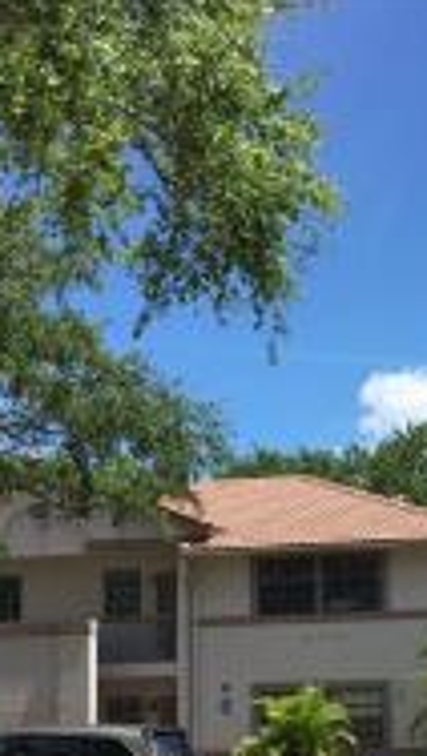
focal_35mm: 72
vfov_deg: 28.8
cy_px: 583
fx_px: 1447
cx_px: 383
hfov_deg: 16.6
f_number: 2.4
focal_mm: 3.3
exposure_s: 1/1087
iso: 25
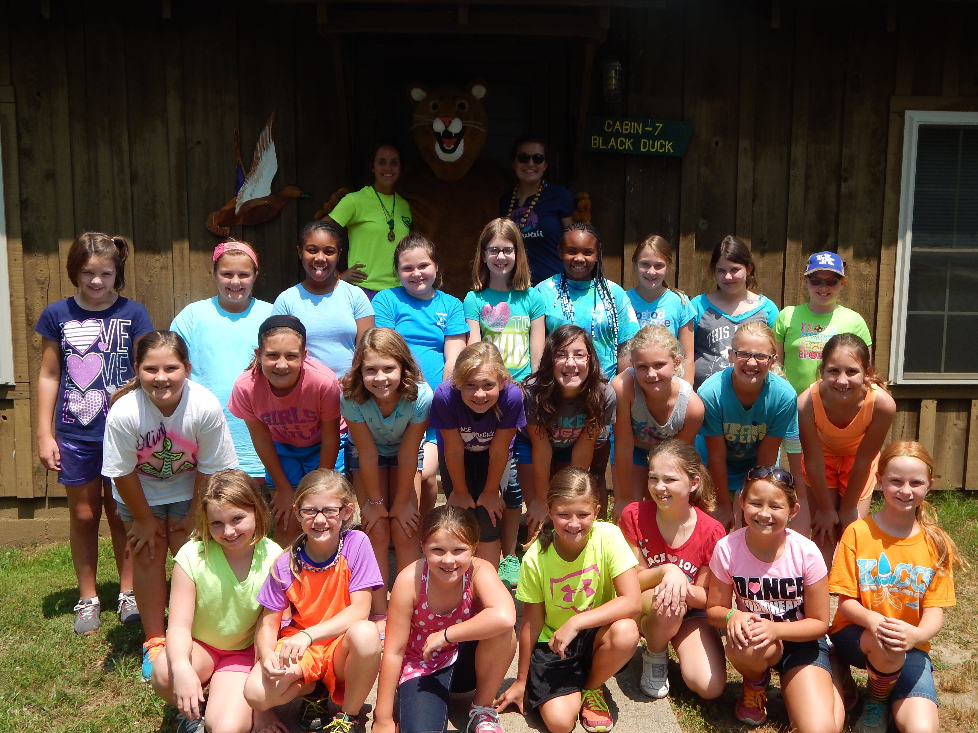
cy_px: 366
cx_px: 489
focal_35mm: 38
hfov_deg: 49.0
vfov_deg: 37.7
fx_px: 1074
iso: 125
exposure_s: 1/1000
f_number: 3.4
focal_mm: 6.8
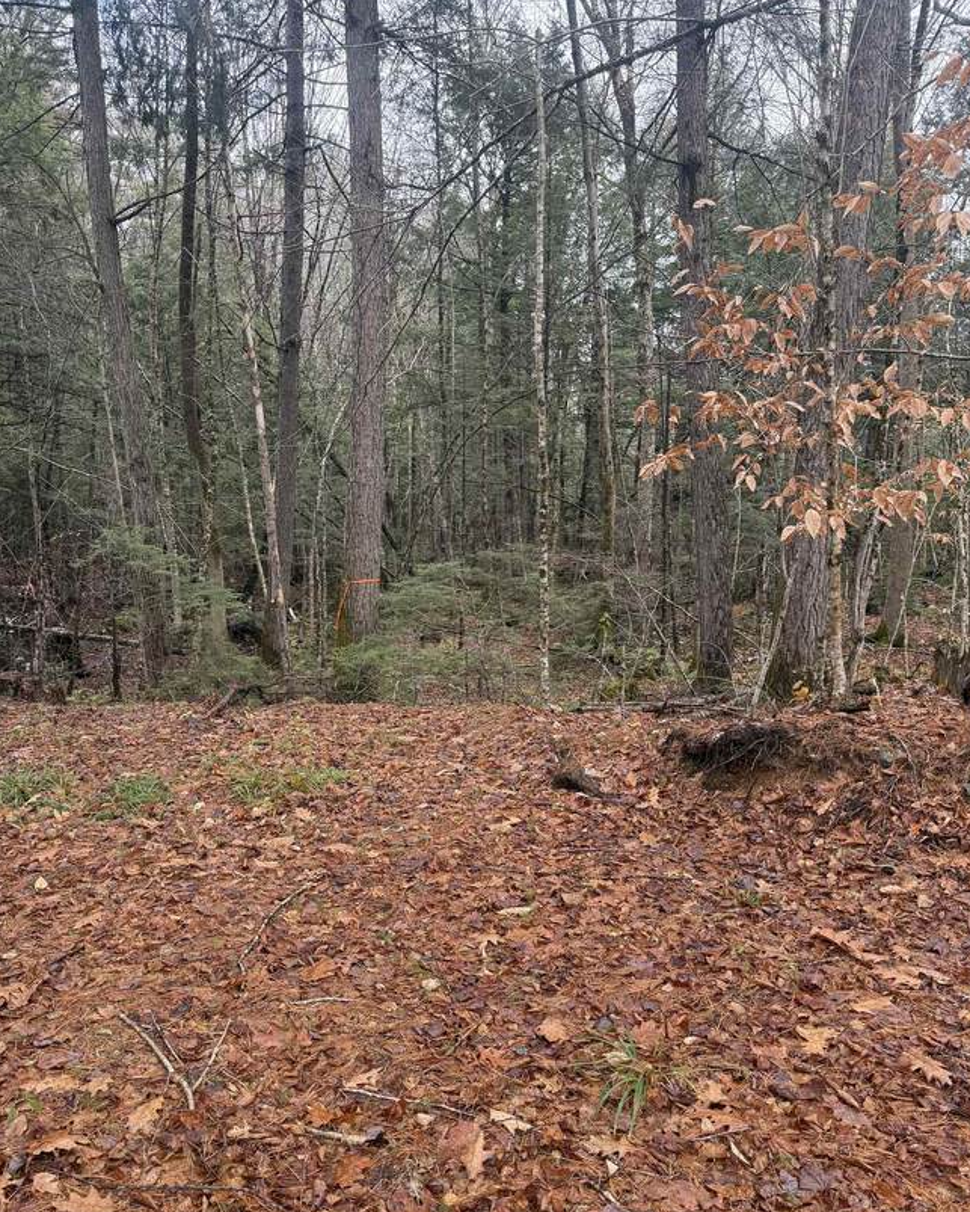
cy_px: 696
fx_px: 1004
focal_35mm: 28
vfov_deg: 61.9
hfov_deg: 51.5
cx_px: 466
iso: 200
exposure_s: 1/235
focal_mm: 6.76
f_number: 1.78
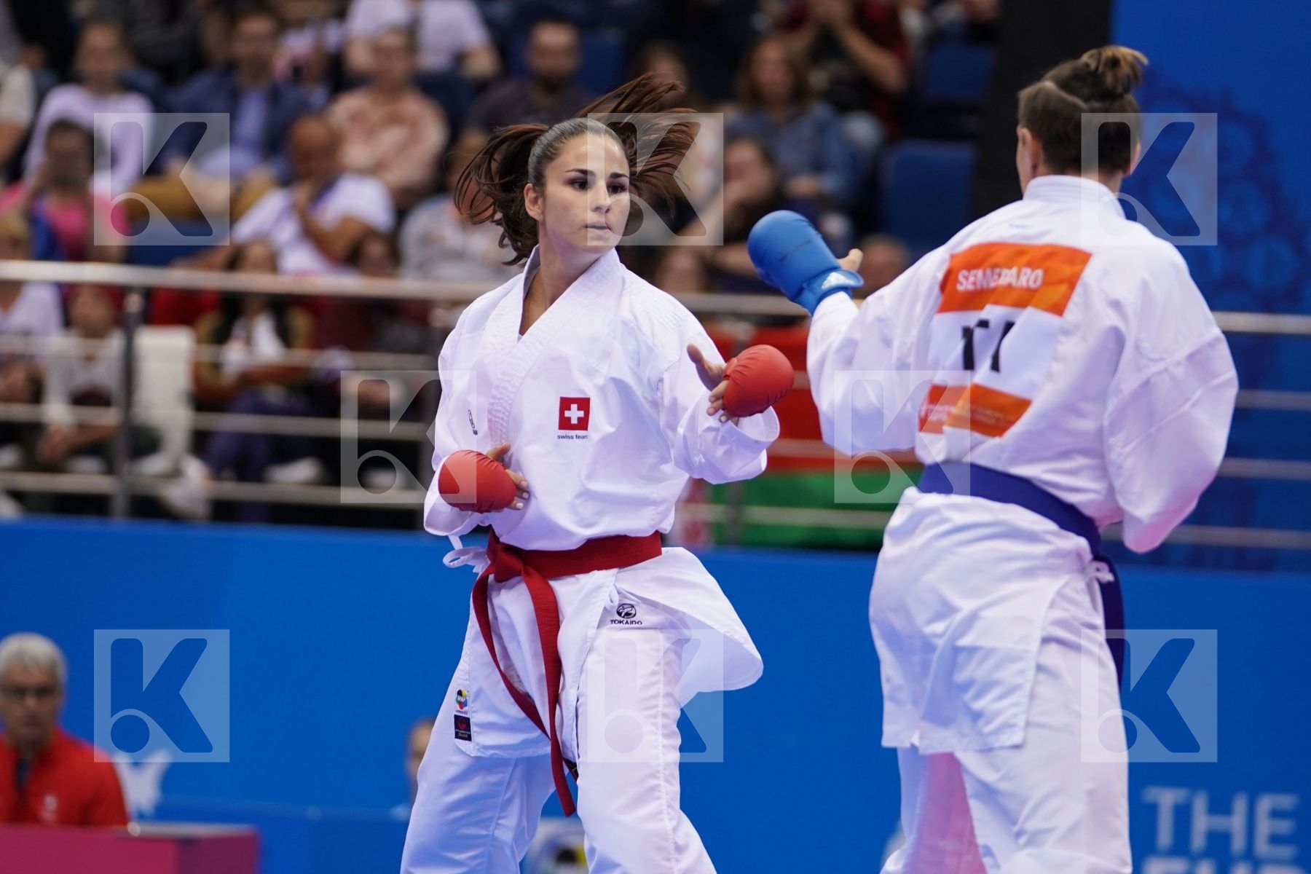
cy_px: 437
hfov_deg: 7.7
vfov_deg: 5.1
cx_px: 656
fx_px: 9759
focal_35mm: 268
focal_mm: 179
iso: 1250
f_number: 2.8
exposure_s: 1/1000
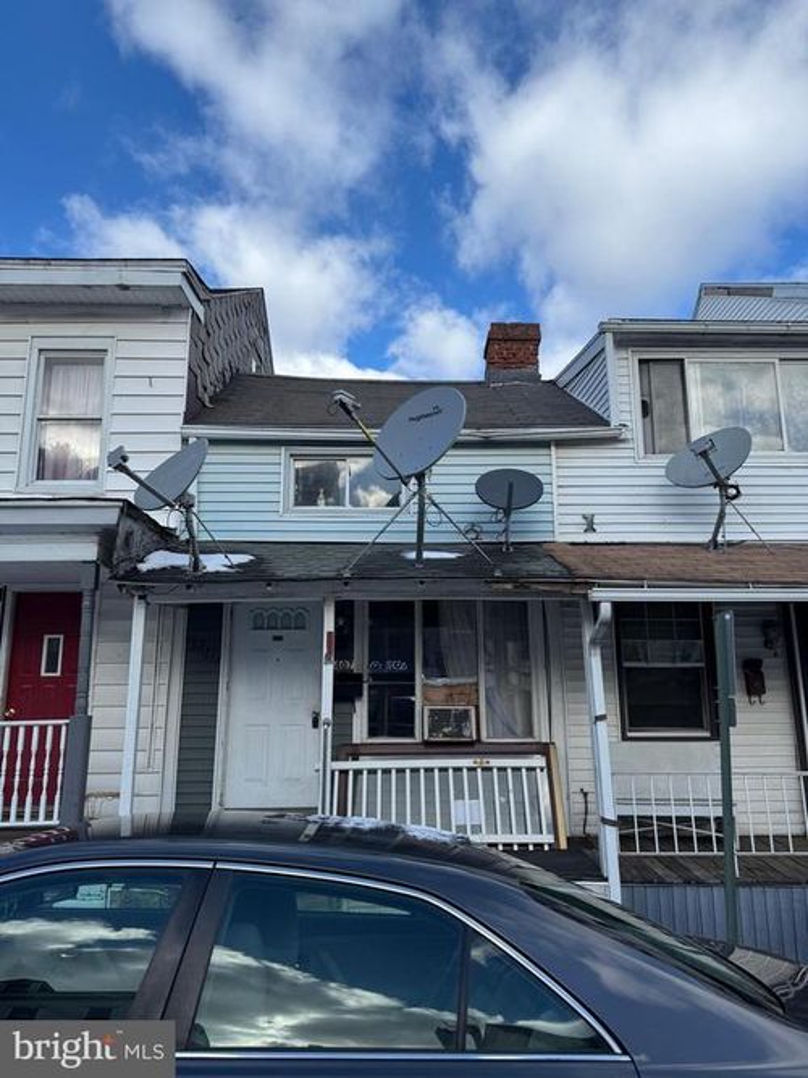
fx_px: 747
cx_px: 404
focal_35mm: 24
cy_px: 539
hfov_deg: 56.8
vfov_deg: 71.6
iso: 80
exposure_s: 1/2833
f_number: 1.78
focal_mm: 6.76
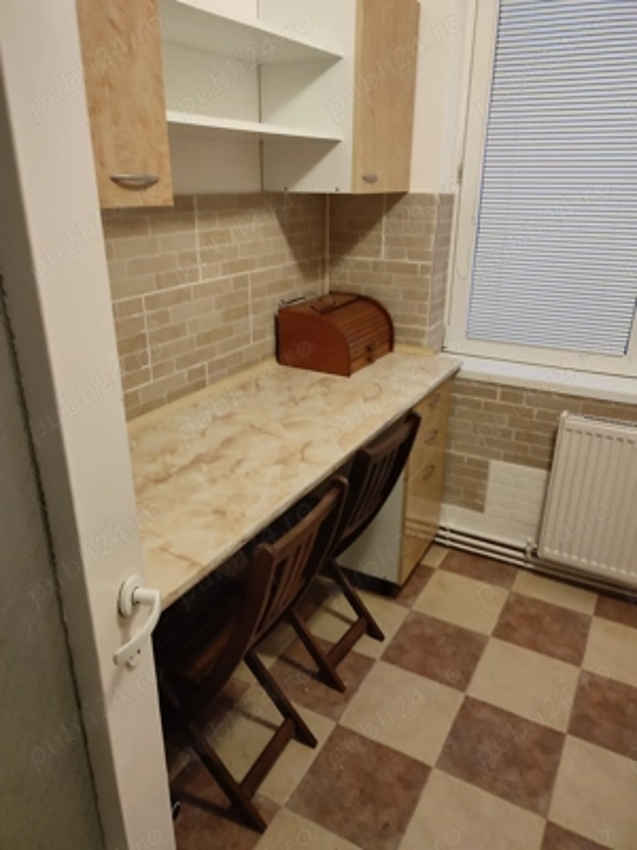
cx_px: 318
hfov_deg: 54.9
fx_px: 613
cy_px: 425
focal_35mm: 25
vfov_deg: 69.4
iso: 921
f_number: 1.9
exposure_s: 1/20
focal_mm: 6.04
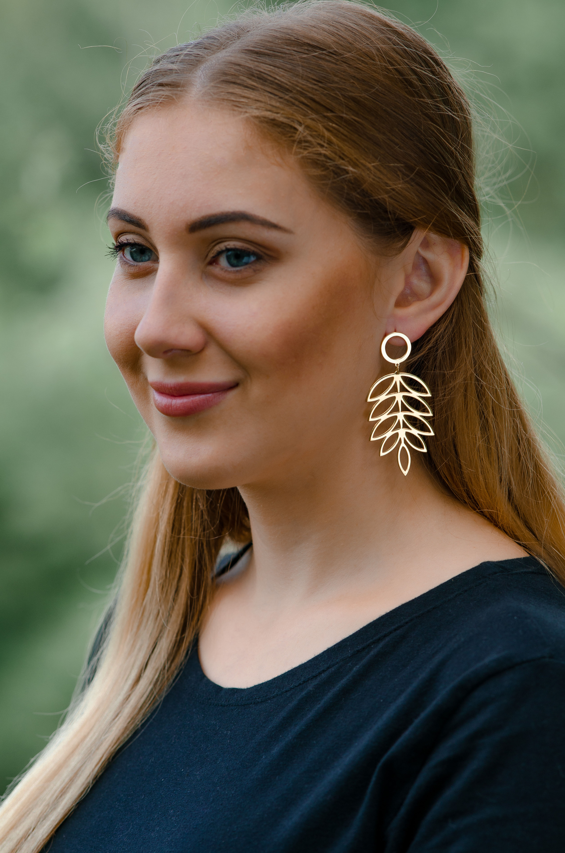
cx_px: 282
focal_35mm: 158
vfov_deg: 13.1
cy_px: 426
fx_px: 3724
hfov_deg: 8.7
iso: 100
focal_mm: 105
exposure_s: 1/400
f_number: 3.5
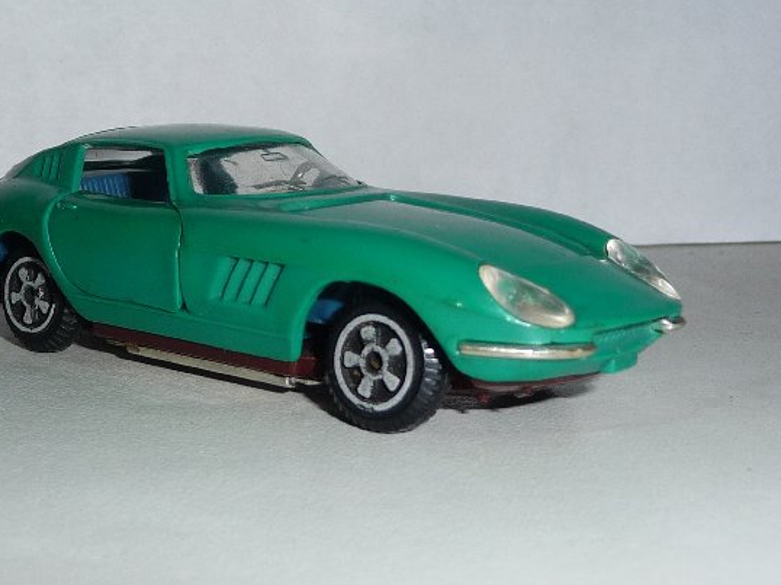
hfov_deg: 30.0
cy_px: 240
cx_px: 241
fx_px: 1443
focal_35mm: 64
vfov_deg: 22.9
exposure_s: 1/30
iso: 100
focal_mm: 5.3
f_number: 3.5
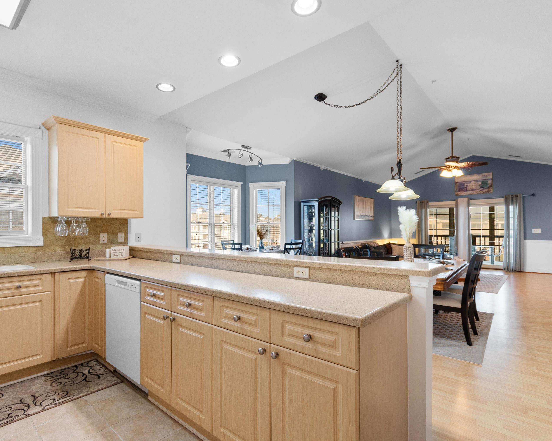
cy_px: 219
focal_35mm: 17
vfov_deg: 77.0
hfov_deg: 89.1
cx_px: 236
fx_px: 278
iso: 100
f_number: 4.5
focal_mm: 10
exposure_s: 1/2
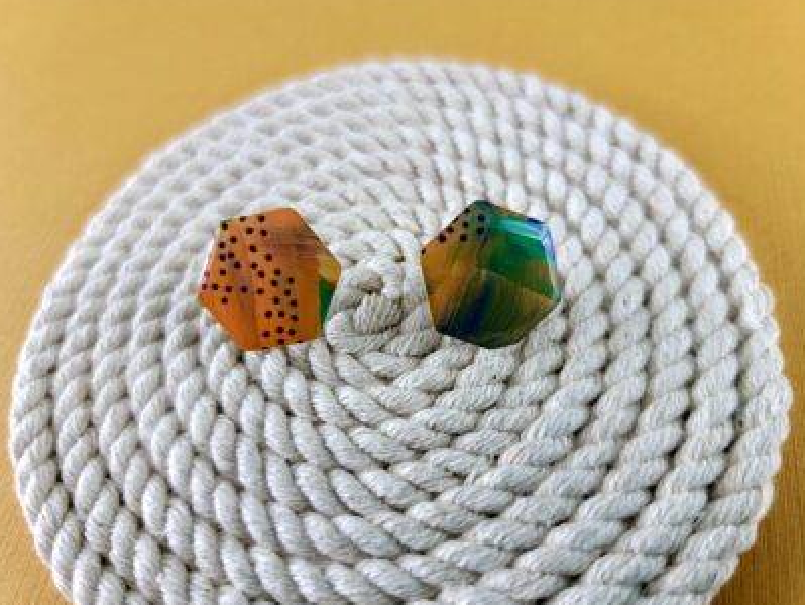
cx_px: 412
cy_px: 305
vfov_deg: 55.0
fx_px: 582
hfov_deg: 69.3
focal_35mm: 25
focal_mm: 6.7
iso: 250
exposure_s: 1/40
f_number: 1.8
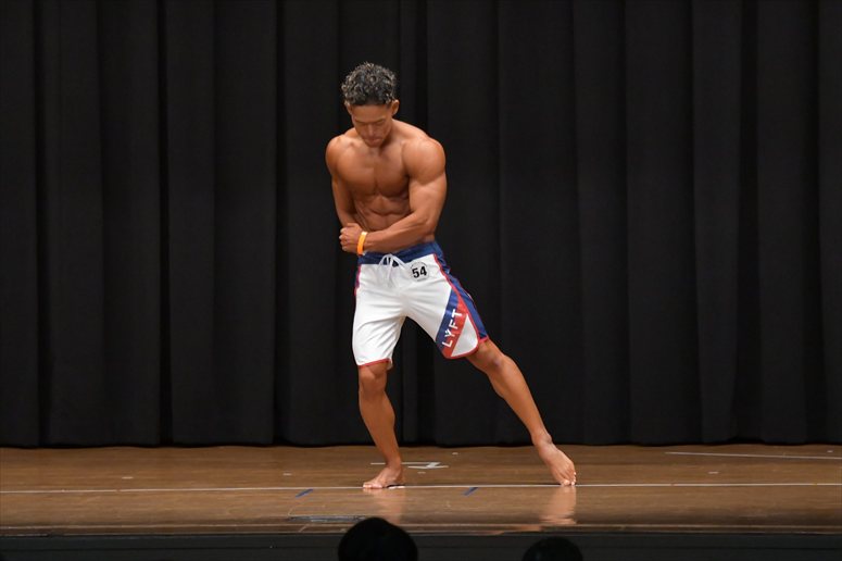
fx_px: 5611
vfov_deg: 5.7
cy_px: 280
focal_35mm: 240
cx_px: 421
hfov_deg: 8.6
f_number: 5.6
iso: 6400
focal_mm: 160
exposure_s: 1/400
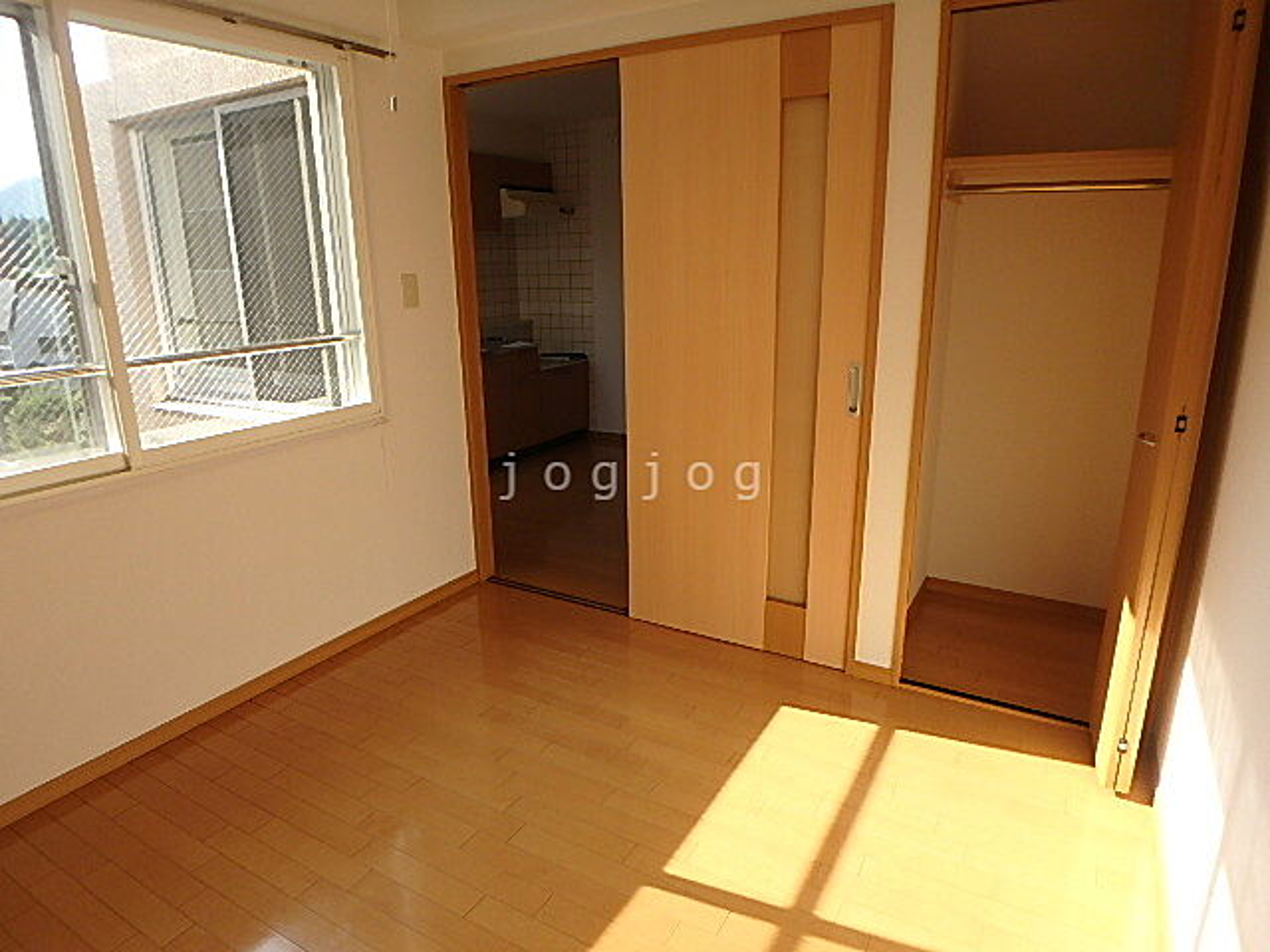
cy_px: 476
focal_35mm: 21
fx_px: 770
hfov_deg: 79.0
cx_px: 635
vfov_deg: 63.4
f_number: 3.5
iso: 125
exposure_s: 1/200
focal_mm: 3.7
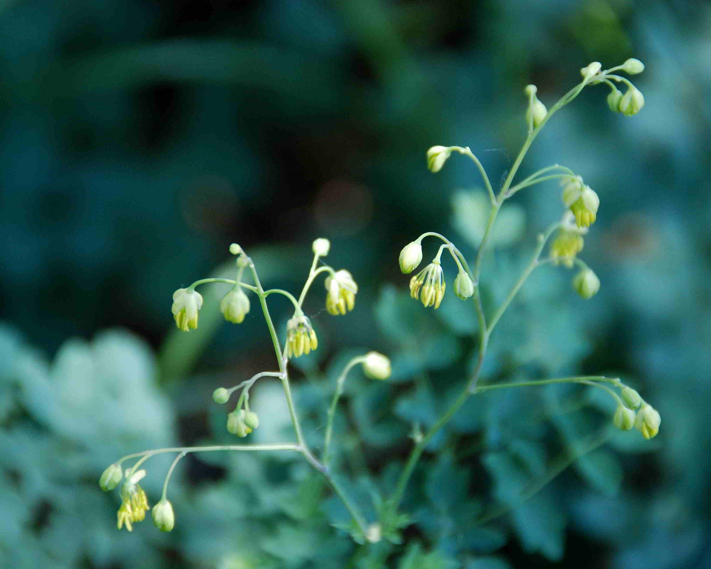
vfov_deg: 4.6
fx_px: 7113
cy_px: 284
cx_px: 297
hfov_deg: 5.7
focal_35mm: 338
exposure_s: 1/125
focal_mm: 200
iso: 400
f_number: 5.6
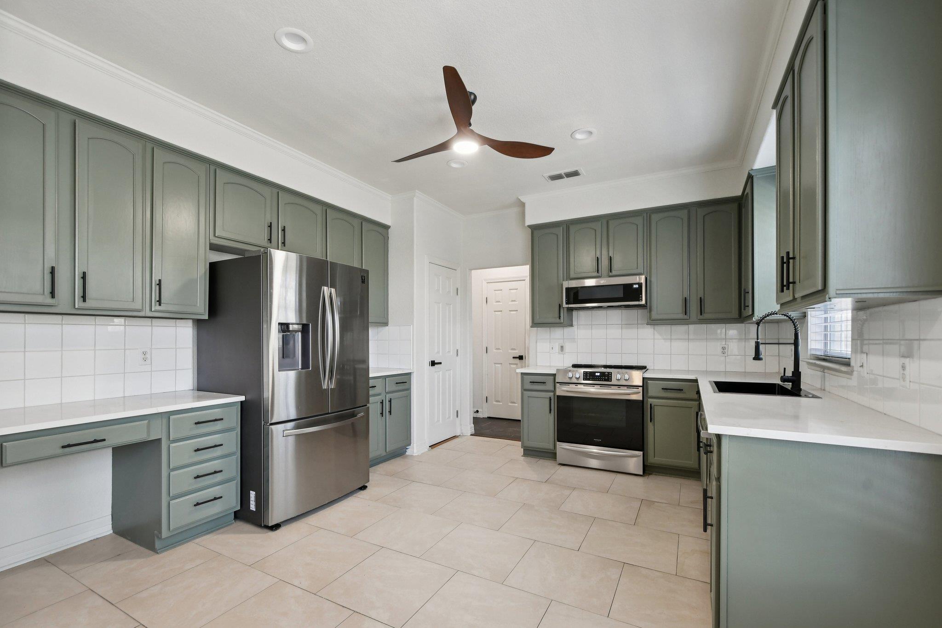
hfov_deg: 100.4
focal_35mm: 15
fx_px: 392
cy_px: 314
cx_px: 471
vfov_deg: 77.3
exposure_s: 1/13
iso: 400
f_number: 8
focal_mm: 10
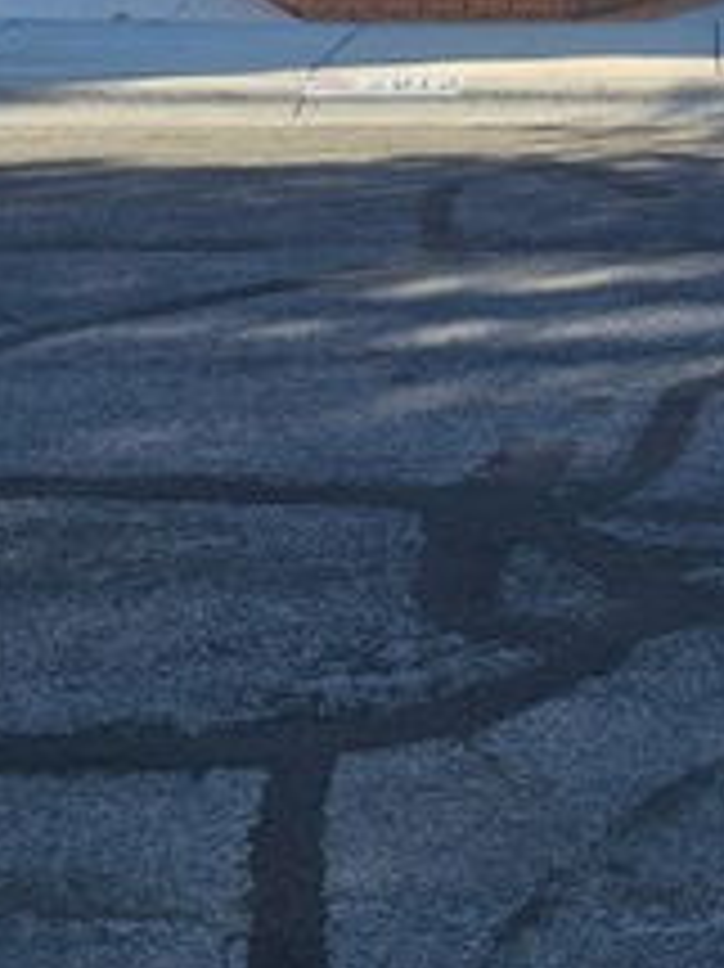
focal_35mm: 73
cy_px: -248
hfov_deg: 19.2
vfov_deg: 23.9
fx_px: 2038
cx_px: 823
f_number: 1.7
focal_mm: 6.3
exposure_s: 1/424
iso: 10
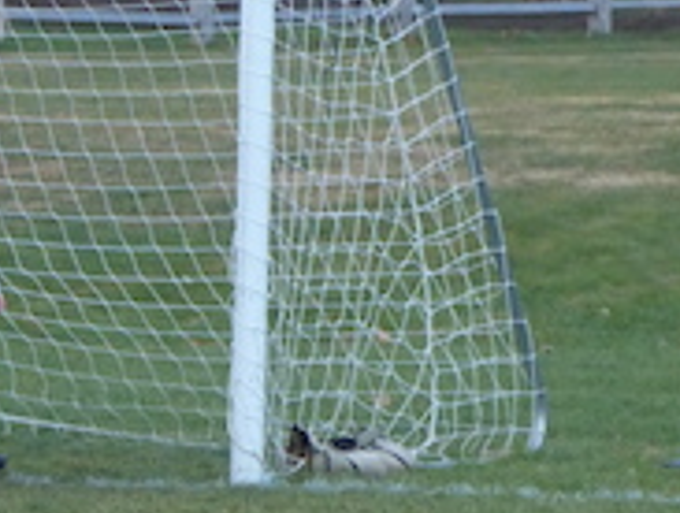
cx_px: -184
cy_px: 230
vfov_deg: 2.8
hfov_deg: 3.7
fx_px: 10471
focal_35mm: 532
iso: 400
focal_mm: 33
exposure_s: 1/400
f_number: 2.8
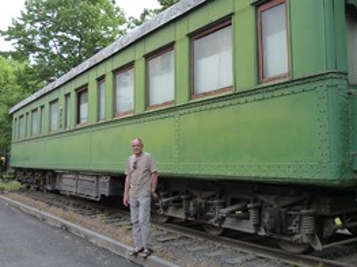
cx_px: 248
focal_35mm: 38
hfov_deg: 47.9
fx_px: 392
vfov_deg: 37.6
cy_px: 108
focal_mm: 4.1
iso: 125
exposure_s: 1/100
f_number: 3.5
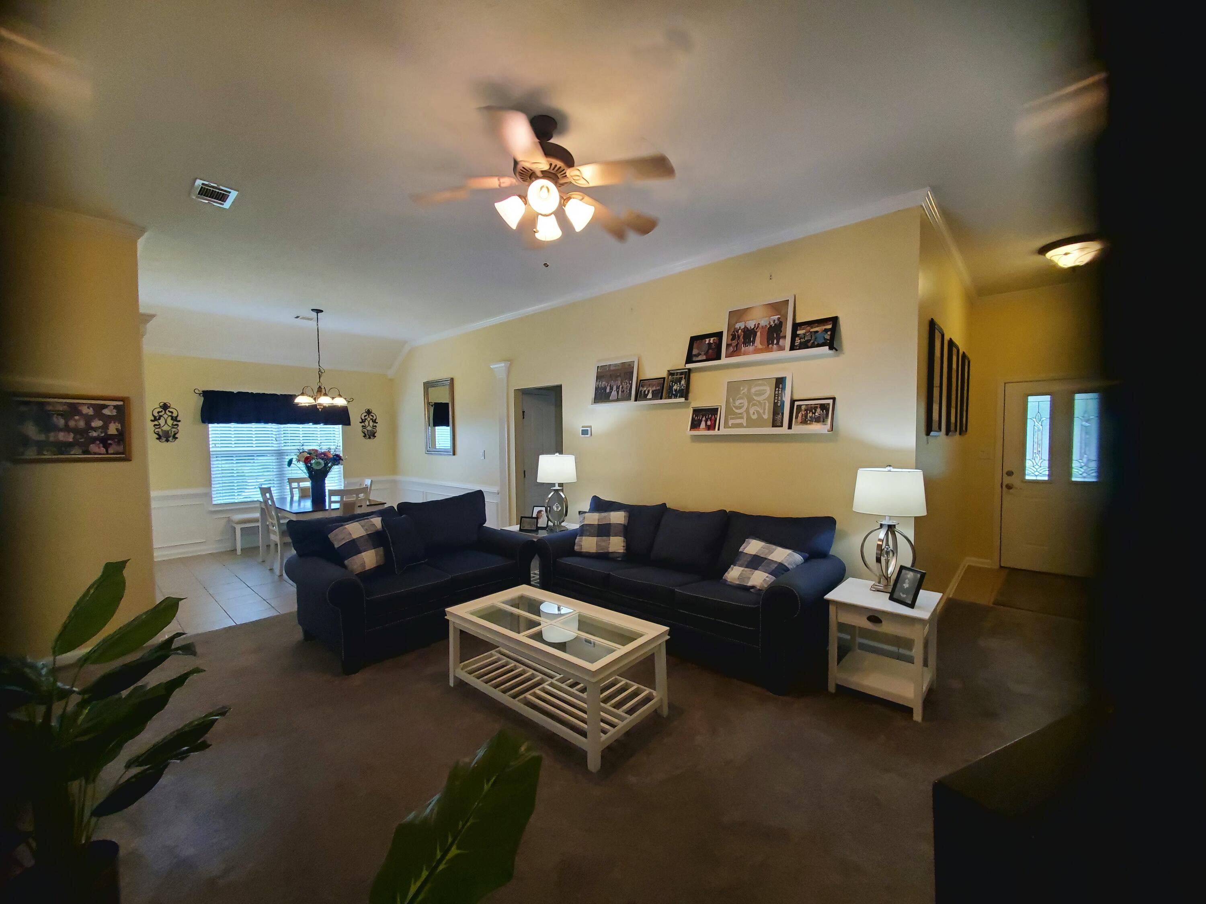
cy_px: 452
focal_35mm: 13
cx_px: 603
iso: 320
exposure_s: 1/60
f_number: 2.2
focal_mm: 1.8
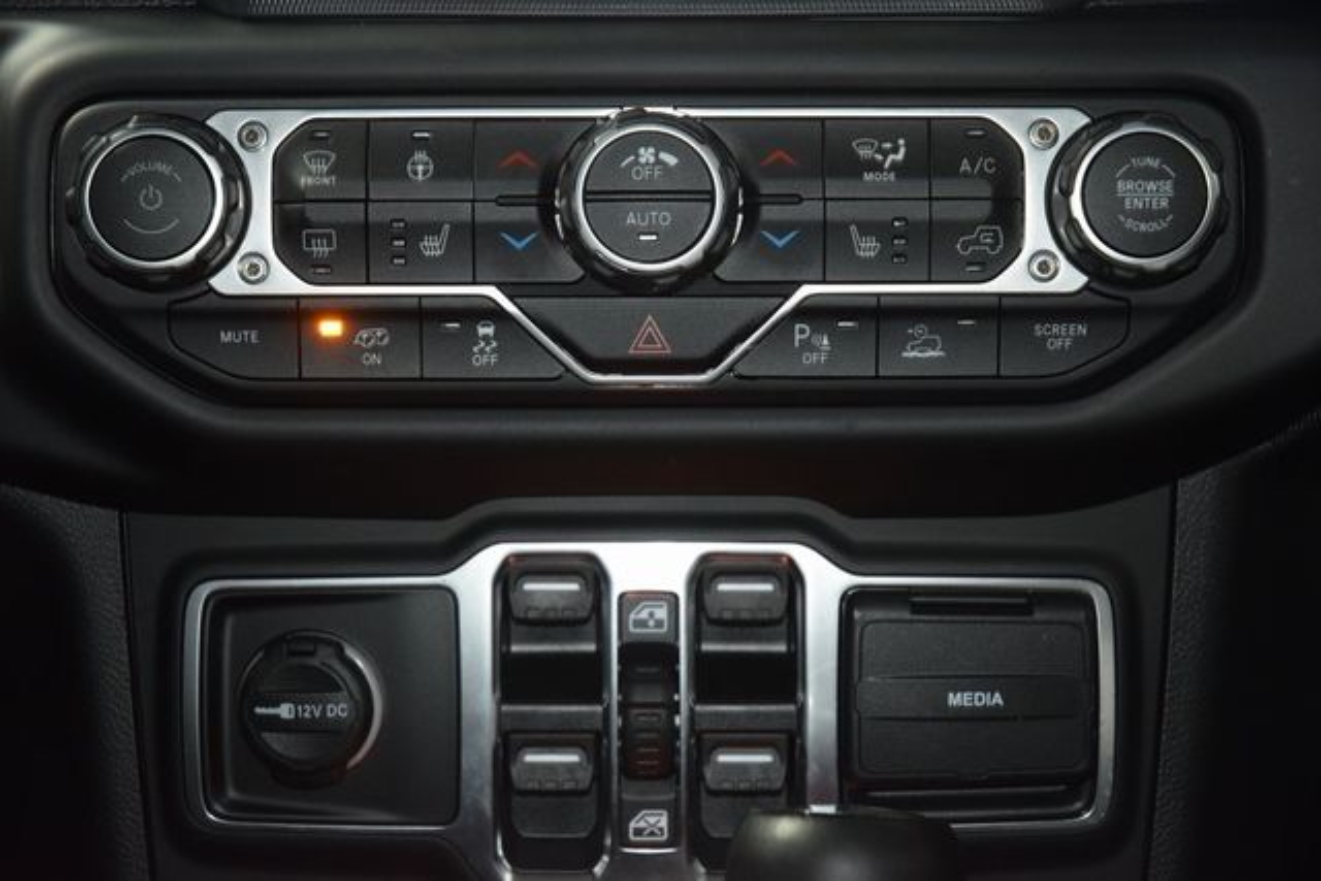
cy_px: 440
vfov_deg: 13.0
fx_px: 3854
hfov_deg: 19.5
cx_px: 660
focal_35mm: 105
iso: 1400
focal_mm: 70
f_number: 4.5
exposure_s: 1/10
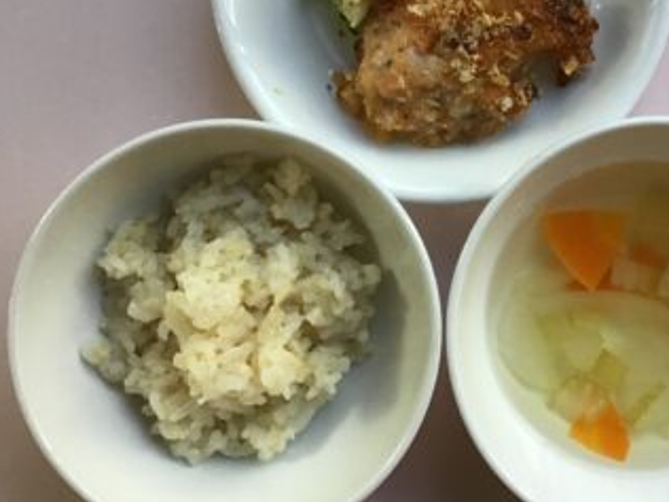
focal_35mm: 49
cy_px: 156
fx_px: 947
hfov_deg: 38.4
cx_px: 451
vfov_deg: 29.4
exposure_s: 1/30
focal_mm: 3.3
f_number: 2.4
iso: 40
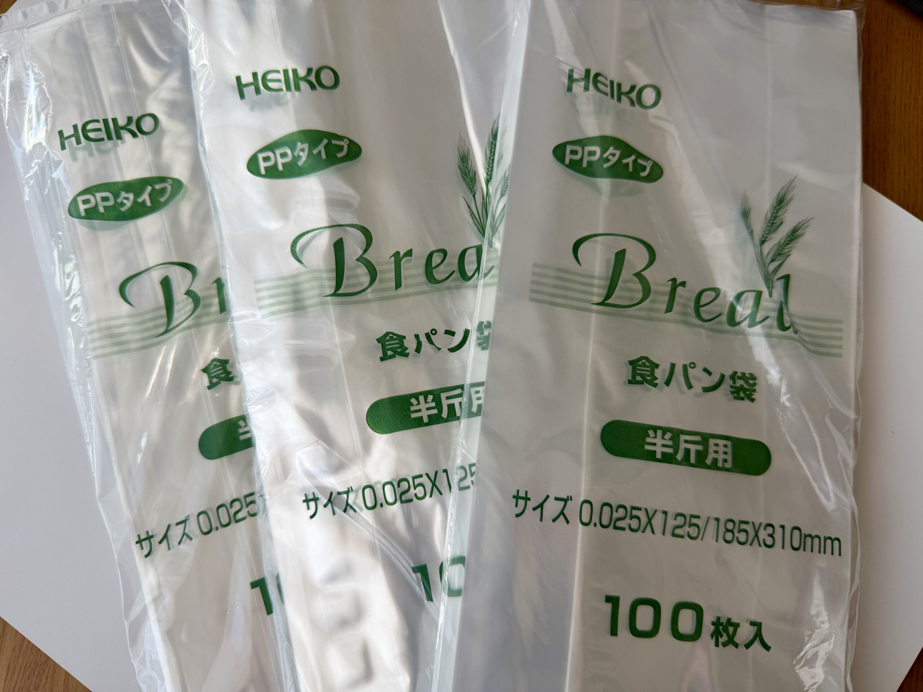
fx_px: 640
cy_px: 346
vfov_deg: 56.8
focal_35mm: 24
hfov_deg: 71.6
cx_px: 462
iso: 64
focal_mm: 6.76
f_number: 1.78
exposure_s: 1/187
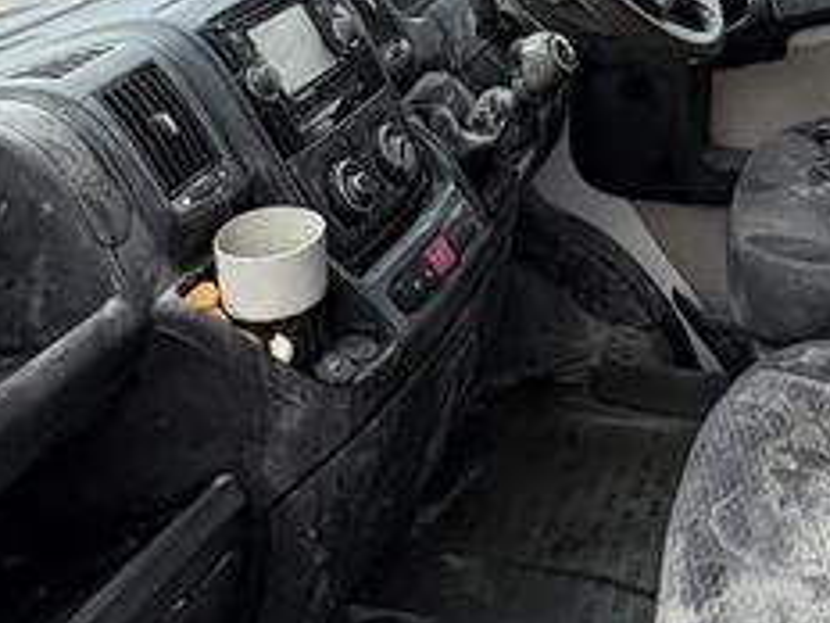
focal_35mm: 54
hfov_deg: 34.9
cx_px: 612
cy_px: -136
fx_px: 1295
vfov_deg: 24.4
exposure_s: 1/321
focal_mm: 2.22
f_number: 2.2
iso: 50
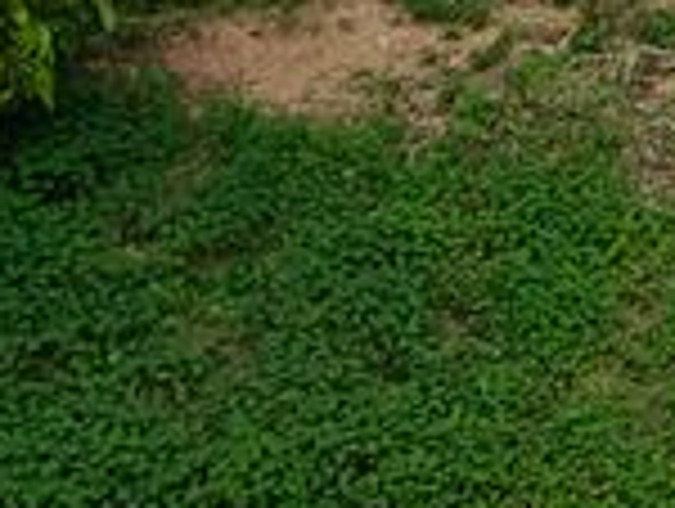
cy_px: -436
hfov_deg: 18.9
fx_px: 1914
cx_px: 810
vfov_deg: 13.4
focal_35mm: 98
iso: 50
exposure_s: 1/287
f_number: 1.65
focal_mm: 6.19
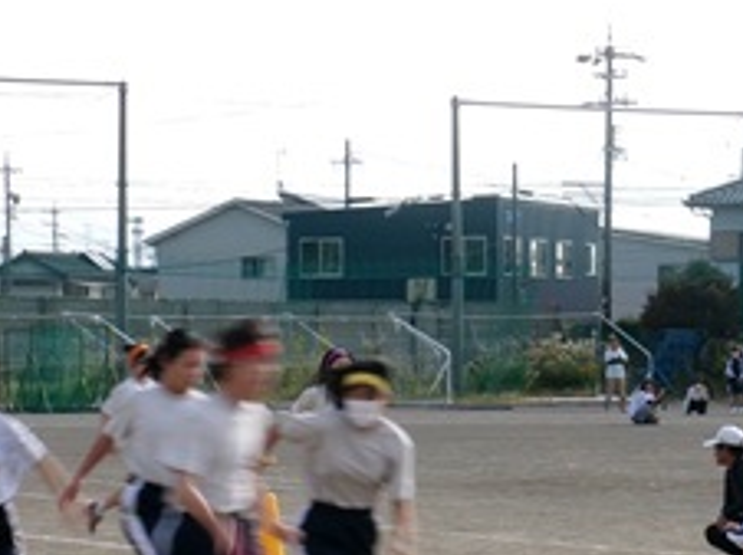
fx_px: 3559
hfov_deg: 11.9
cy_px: 489
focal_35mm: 166
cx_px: 418
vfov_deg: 8.9
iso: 100
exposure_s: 1/70
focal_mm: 14
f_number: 14.3
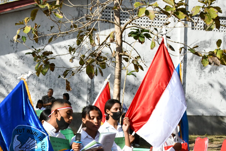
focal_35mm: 81
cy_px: 143
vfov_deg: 16.6
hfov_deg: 24.5
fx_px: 509
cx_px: 33
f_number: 18
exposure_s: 1/1250
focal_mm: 38
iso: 4000
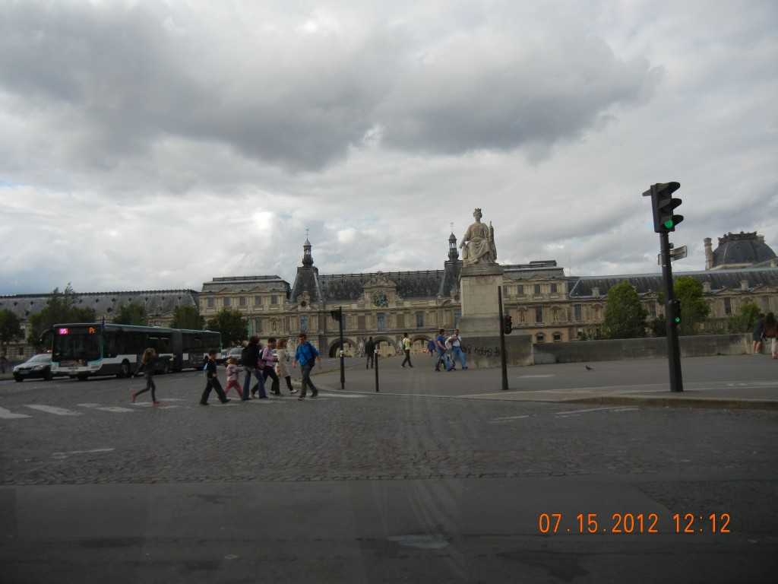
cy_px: 292
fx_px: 674
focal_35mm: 30
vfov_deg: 46.8
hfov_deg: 60.0
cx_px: 389
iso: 160
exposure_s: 1/873
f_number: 3.5
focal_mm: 5.4
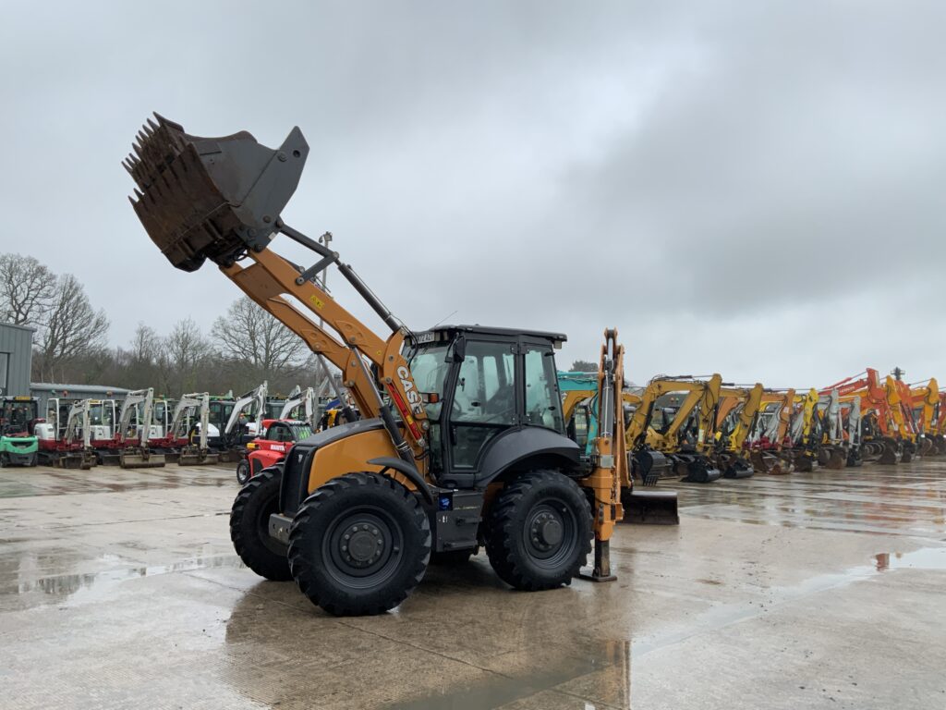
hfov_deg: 61.7
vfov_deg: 48.2
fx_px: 793
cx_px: 473
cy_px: 355
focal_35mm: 29
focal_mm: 3
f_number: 1.8
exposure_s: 1/122
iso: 40
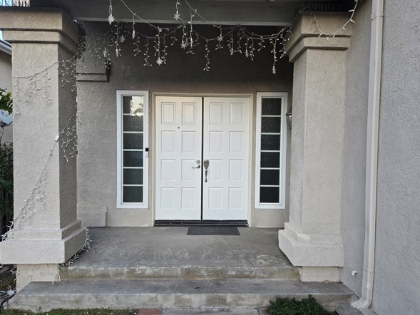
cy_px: 166
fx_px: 303
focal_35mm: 25
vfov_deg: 54.9
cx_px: 204
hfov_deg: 69.4
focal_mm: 5.4
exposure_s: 1/508
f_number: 1.8
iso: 160
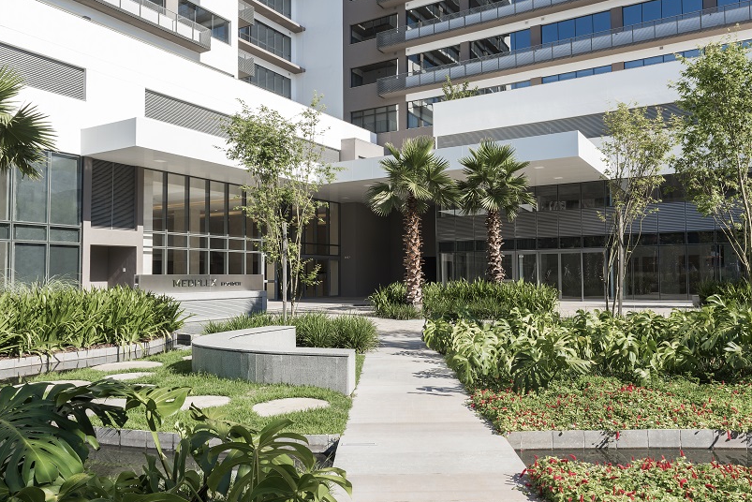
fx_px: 564
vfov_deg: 48.0
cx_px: 409
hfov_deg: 67.2
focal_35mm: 27
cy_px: 250
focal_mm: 24
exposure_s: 1/100
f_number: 13
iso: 200
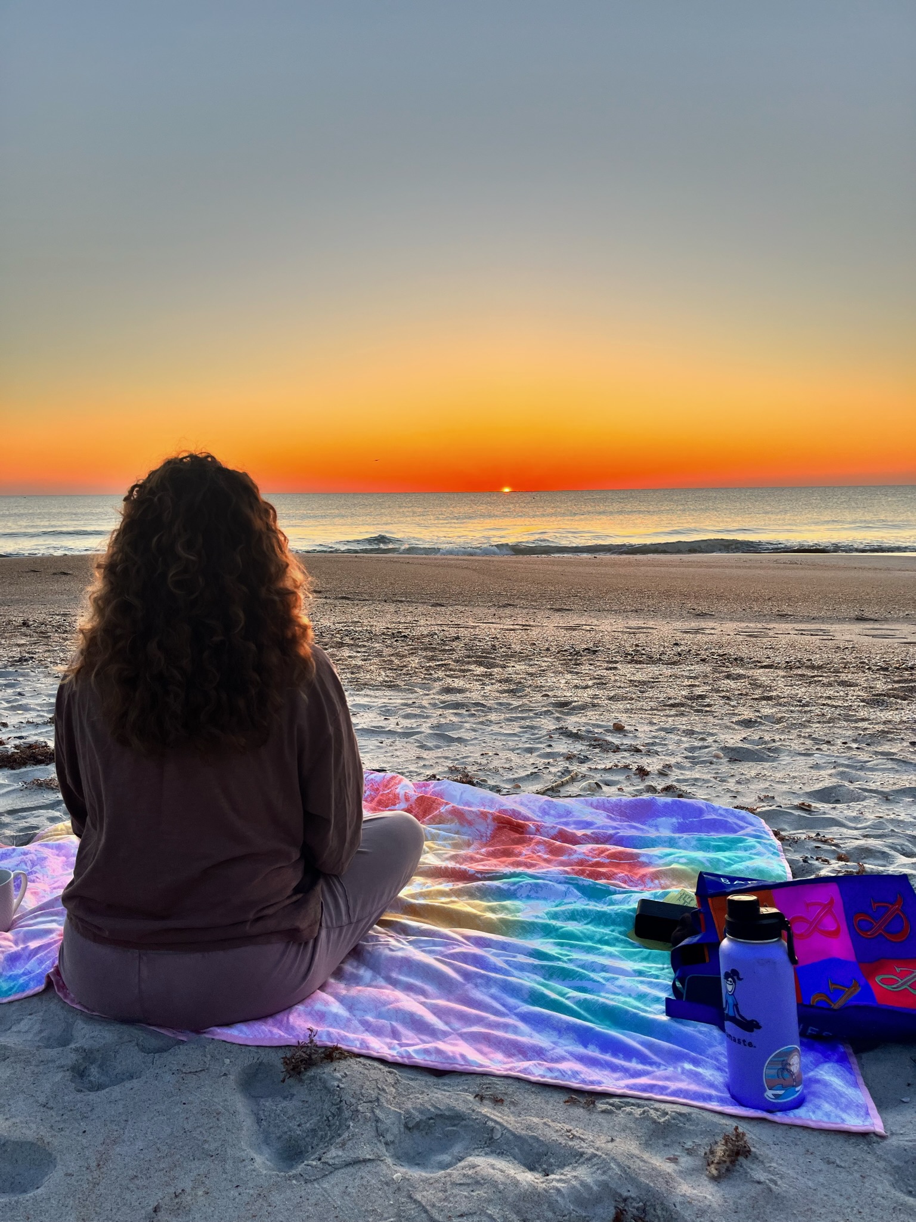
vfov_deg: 67.3
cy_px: 611
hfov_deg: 53.0
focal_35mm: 26
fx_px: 918
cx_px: 458
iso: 50
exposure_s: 1/631
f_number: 1.6
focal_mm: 5.1
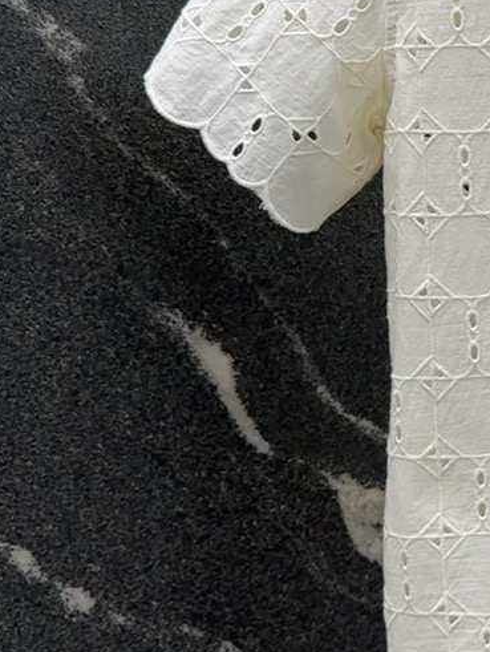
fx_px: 1583
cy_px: 236
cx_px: 806
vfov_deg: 23.2
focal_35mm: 84
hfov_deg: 15.7
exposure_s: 1/121
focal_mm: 6.76
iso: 64
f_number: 1.78
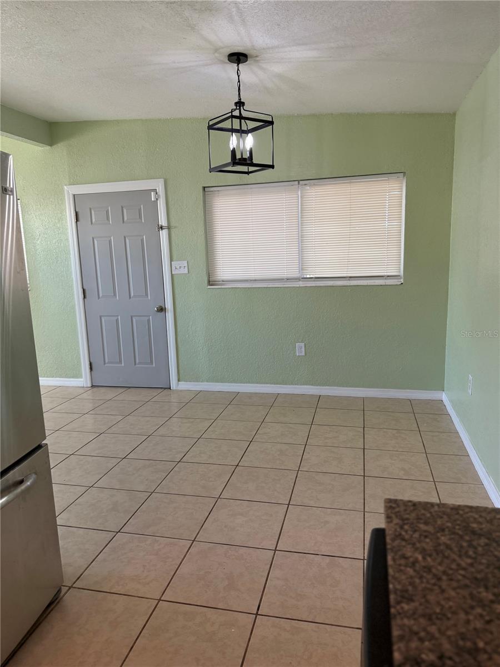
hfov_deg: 56.8
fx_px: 462
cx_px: 250
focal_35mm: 24
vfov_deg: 71.6
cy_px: 334
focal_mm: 6.76
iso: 160
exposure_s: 1/120
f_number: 1.78
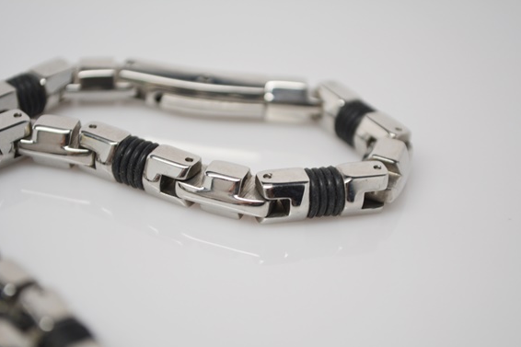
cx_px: 255
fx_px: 1266
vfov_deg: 15.6
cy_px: 183
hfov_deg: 23.2
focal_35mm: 88
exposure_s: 1/80
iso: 400
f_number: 5.6
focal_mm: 55
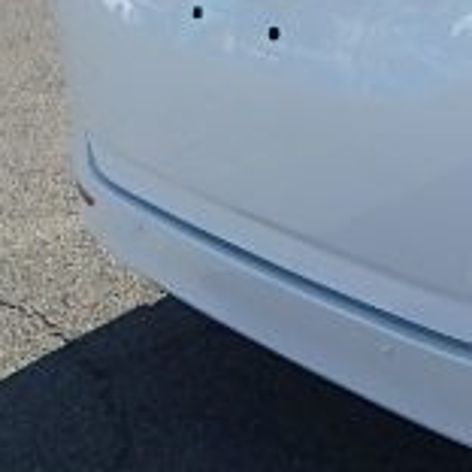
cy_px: -36
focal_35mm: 76
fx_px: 1172
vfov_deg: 21.7
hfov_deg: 21.2
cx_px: 569
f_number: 3.5
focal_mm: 3.7
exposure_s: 1/640
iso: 125
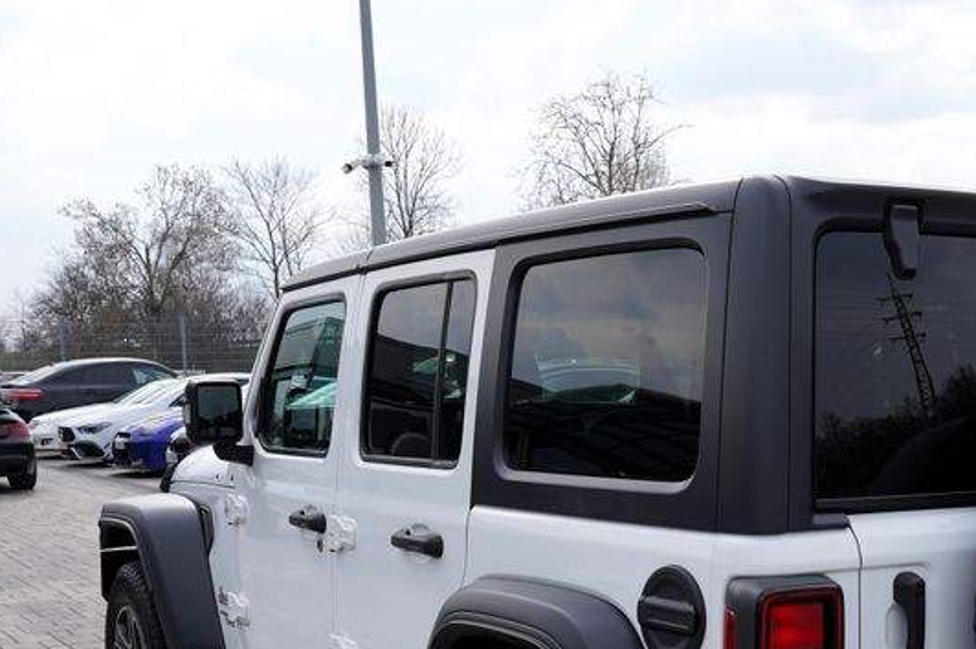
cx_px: 783
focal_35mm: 52
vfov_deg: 25.3
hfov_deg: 36.9
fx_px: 1409
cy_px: 556
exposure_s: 1/250
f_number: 8
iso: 100
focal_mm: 27
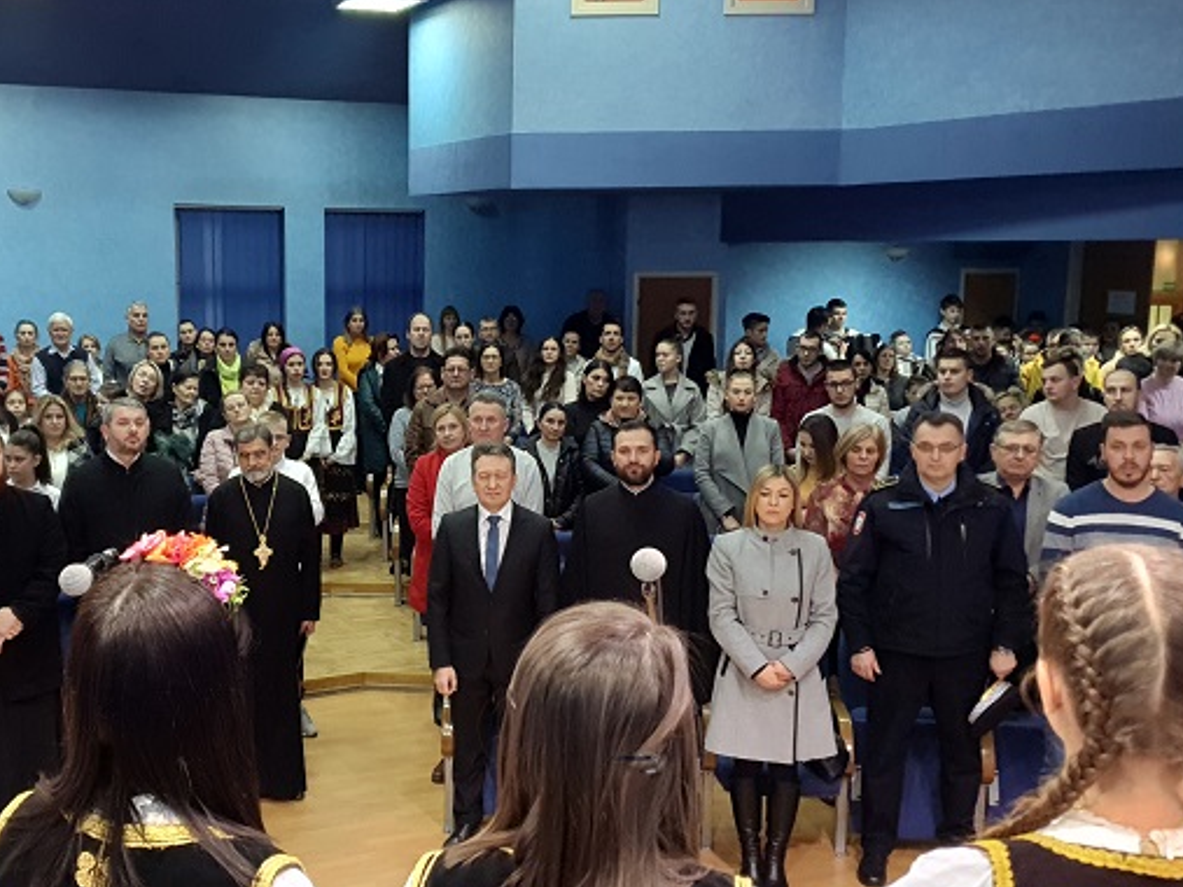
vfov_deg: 35.1
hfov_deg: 45.1
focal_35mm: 41
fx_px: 1401
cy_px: 467
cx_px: 394
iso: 250
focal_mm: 4.32
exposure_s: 1/50
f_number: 1.5
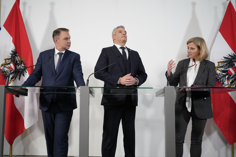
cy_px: 78
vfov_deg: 37.9
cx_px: 118
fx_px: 229
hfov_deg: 54.4
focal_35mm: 35
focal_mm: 35
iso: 4000
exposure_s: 1/400
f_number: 2.8
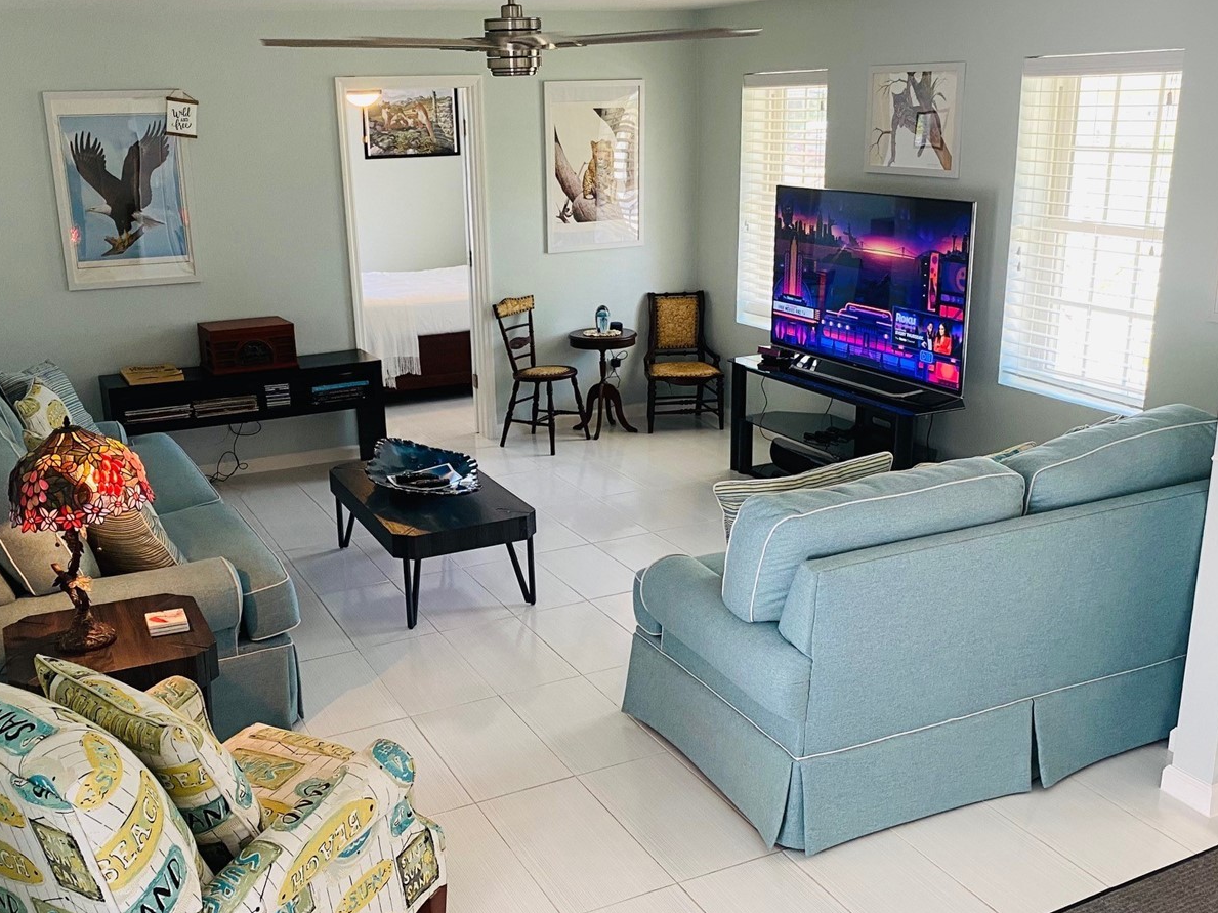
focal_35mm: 35
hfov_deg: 52.6
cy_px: 481
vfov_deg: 40.7
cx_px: 552
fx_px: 1231
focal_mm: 4.25
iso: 160
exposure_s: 1/60
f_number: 1.8
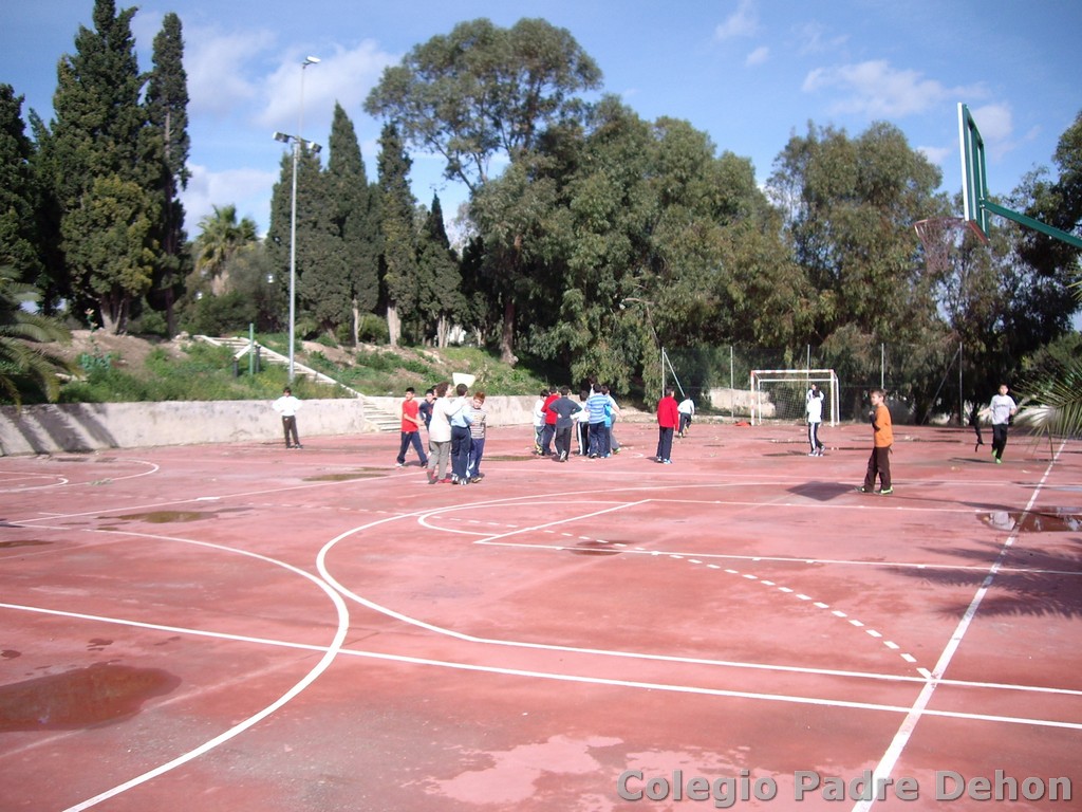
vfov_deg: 37.7
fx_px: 1188
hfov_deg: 49.0
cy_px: 406
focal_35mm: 38
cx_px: 541
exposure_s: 1/1600
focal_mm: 6.2
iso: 64
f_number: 4.3
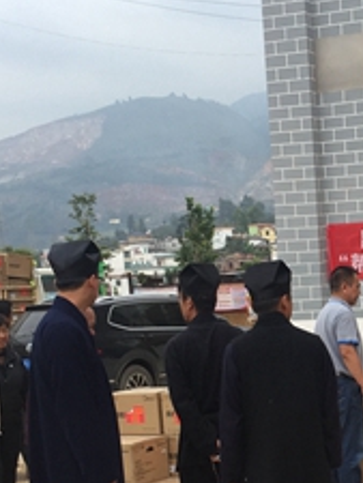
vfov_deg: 28.6
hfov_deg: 20.5
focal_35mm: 67
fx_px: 936
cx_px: 438
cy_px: 358
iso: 32
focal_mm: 4.15
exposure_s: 1/1068
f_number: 2.2
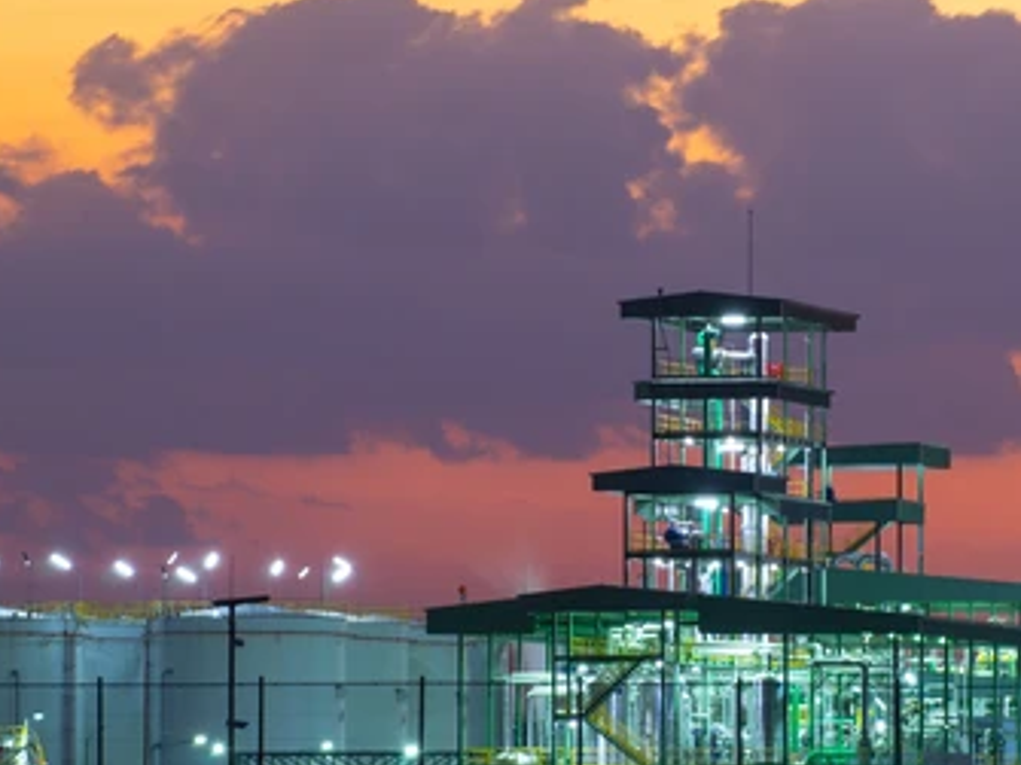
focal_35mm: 349
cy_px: 332
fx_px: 10286
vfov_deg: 4.3
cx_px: 698
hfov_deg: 5.7
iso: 100
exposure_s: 5
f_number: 11
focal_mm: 135
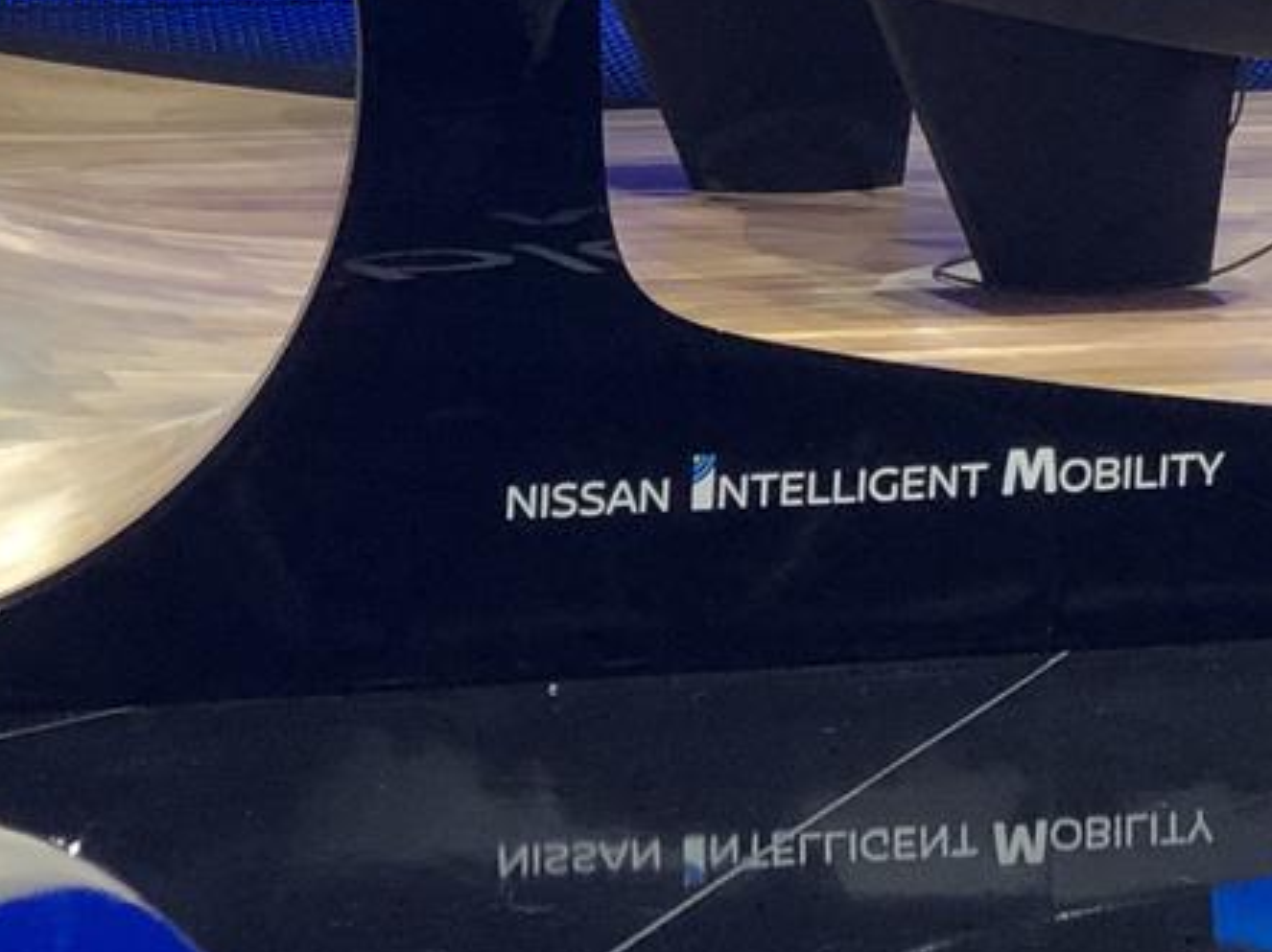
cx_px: 1439
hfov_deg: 8.2
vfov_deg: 6.1
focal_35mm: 241
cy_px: -408
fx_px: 8851
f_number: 2.4
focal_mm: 6
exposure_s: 1/60
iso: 32
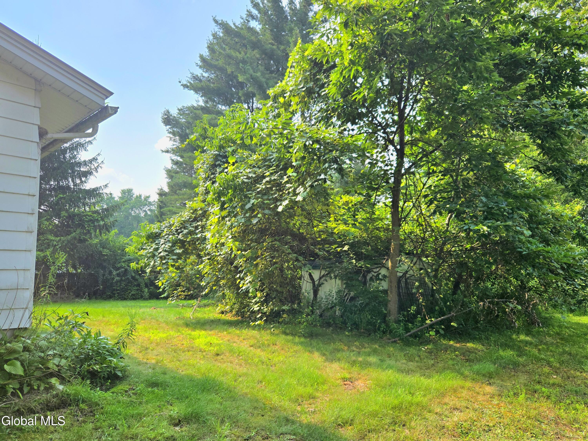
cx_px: 294
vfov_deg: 58.9
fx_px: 391
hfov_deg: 73.9
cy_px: 220
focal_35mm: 23
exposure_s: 1/3333
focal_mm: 5.4
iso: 50
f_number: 1.8
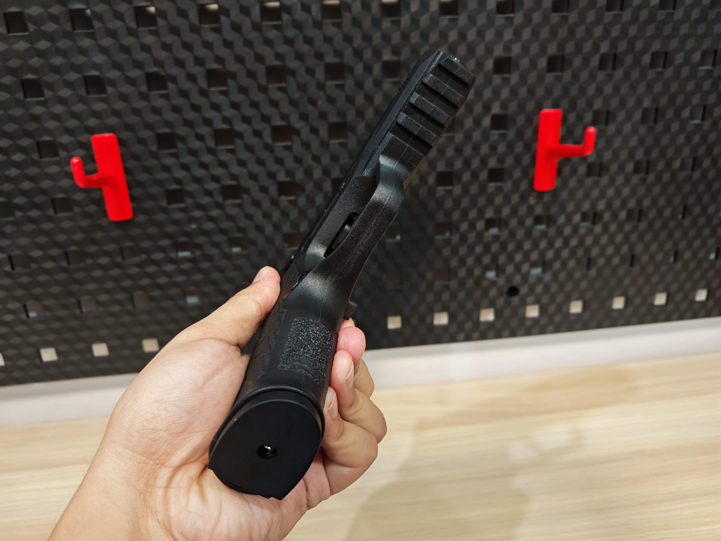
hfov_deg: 71.6
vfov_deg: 56.8
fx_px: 500
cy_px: 270
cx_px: 360
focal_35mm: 24
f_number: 2
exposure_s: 1/50
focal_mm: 6.83
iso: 400
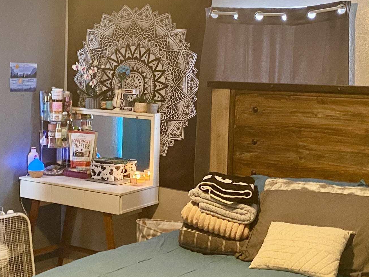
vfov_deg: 24.0
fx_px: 650
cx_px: 168
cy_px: 127
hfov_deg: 31.7
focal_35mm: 61
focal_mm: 4.25
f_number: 1.8
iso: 640
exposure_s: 1/30
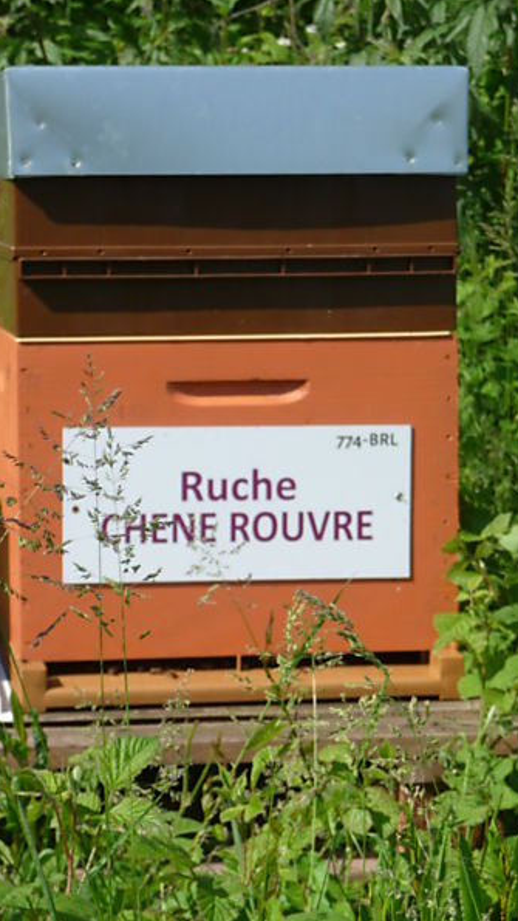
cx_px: 317
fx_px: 3001
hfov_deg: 9.9
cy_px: 460
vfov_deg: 17.4
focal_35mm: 123
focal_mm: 19.1
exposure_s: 1/500
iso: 100
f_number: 4.7
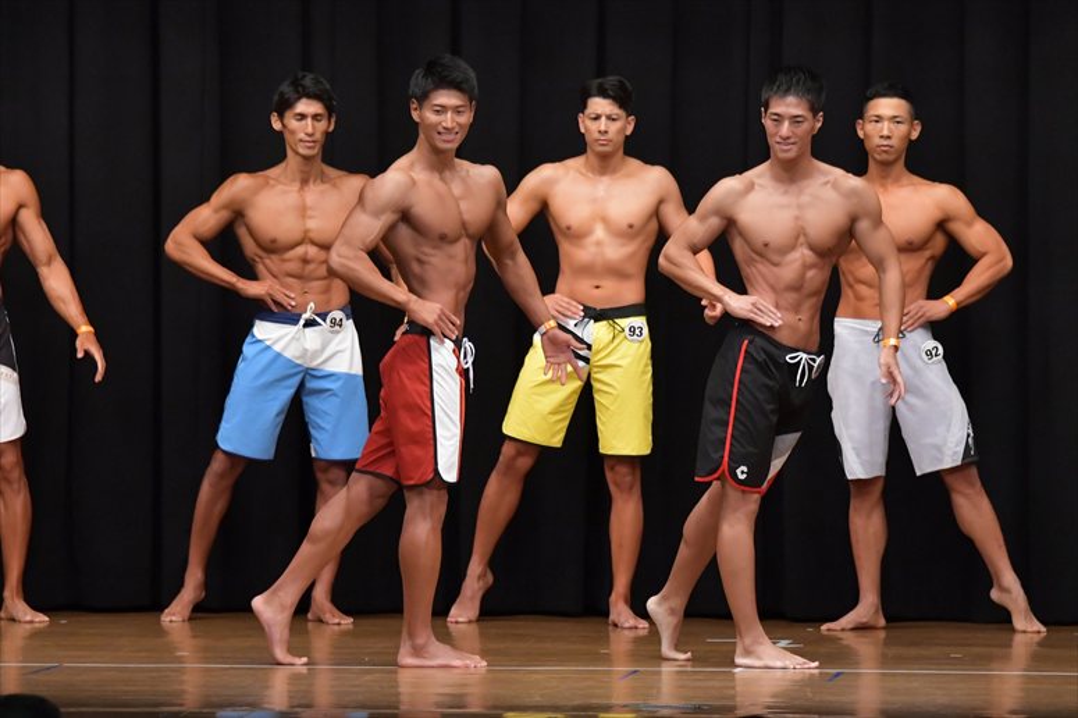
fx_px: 6734
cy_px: 359
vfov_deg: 6.1
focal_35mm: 225
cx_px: 539
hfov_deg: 9.2
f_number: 5.6
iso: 6400
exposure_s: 1/400
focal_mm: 150
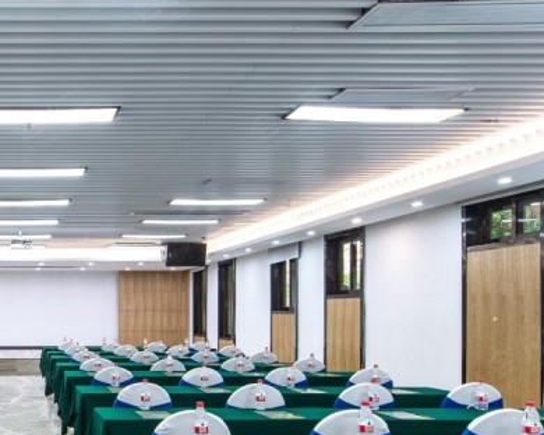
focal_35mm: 37
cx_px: 0
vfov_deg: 39.5
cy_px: 300
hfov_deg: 42.4
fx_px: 596
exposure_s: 1/2
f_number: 14
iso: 200
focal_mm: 15
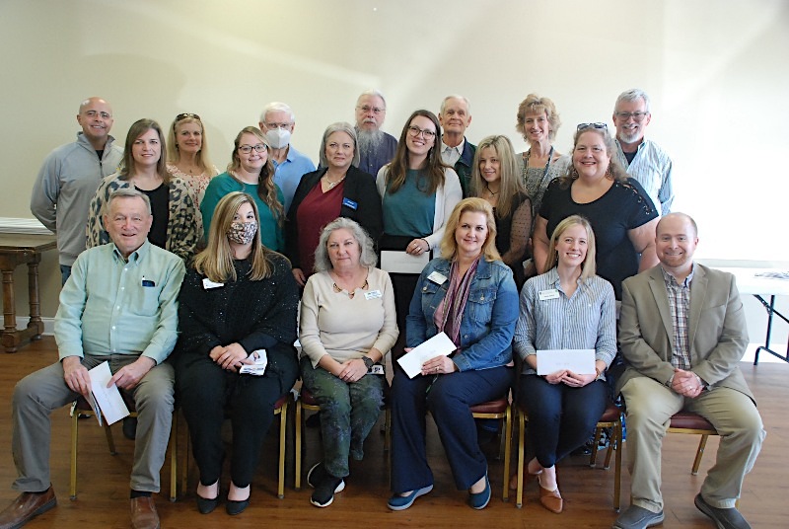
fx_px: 724
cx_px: 394
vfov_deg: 40.1
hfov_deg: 57.2
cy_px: 264
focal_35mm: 33
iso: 1000
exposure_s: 1/90
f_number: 4.8
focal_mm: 22
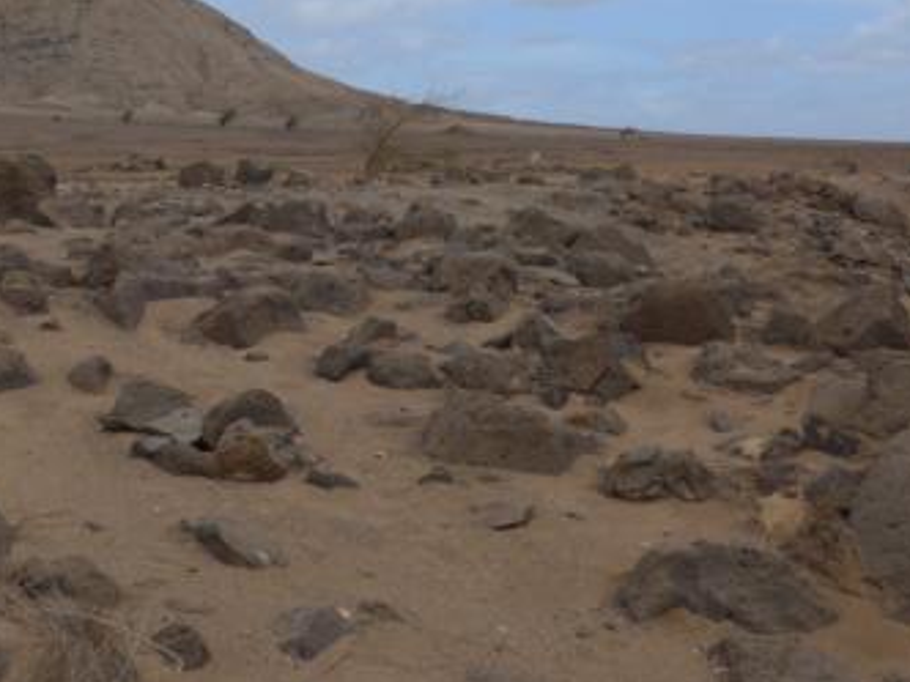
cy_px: 82
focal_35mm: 54
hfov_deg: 34.9
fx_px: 1420
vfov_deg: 26.2
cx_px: 247
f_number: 3.2
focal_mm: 6
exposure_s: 1/1600
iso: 80
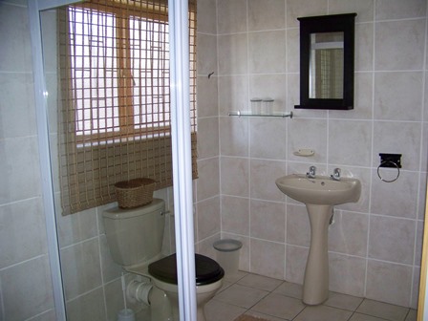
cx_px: 214
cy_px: 160
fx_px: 445
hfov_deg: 51.4
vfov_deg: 39.7
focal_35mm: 36
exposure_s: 1/30
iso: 200
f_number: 2.8
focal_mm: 5.85
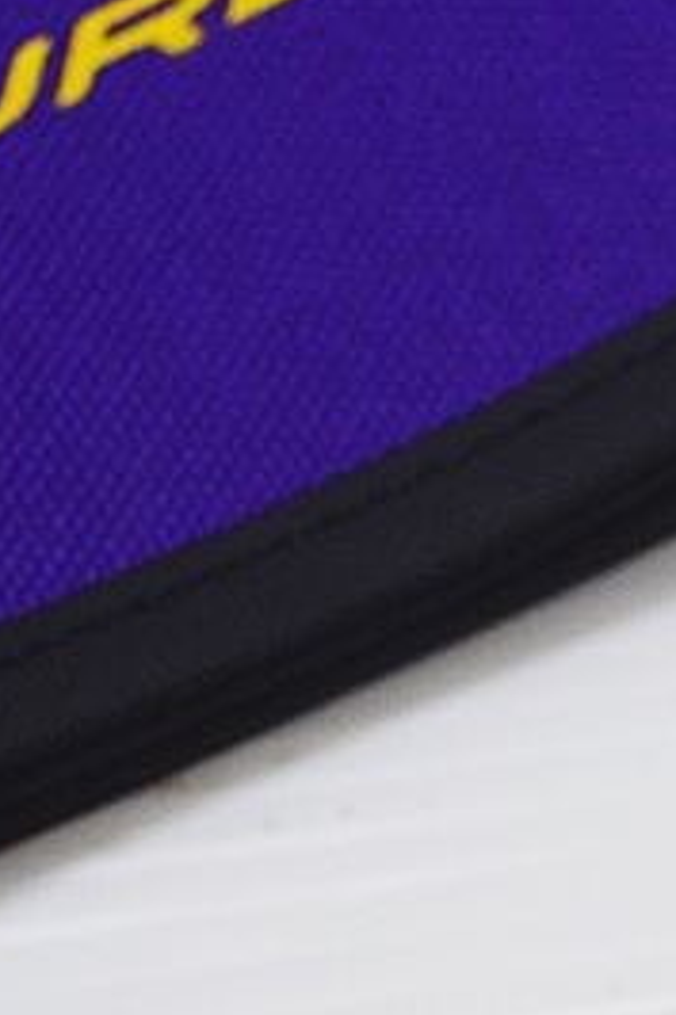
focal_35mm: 216
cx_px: 1577
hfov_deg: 6.1
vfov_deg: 9.4
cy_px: 1196
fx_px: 6091
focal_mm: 32
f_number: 6.3
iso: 400
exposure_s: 1/8
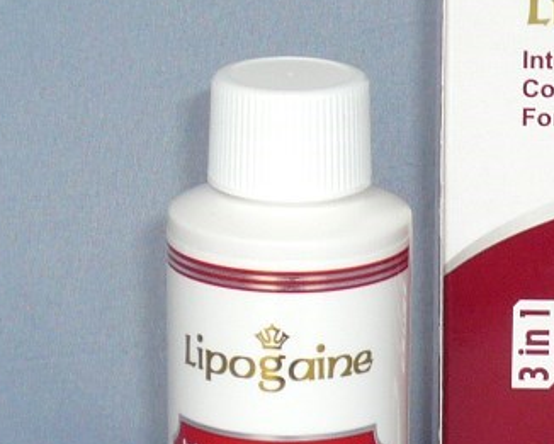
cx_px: 462
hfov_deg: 8.6
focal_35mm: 225
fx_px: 3690
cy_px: 325
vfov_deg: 6.9
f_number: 4.1
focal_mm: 10.3
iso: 100
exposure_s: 1/40
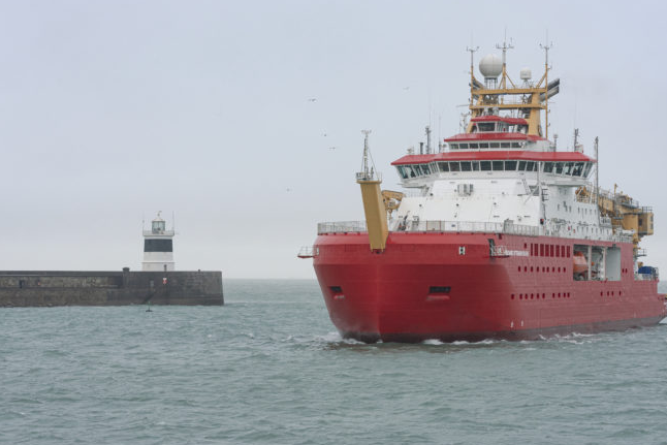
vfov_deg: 14.0
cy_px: 216
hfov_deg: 20.8
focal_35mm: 98
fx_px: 1816
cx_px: 369
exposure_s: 1/320
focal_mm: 86
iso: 800
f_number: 8
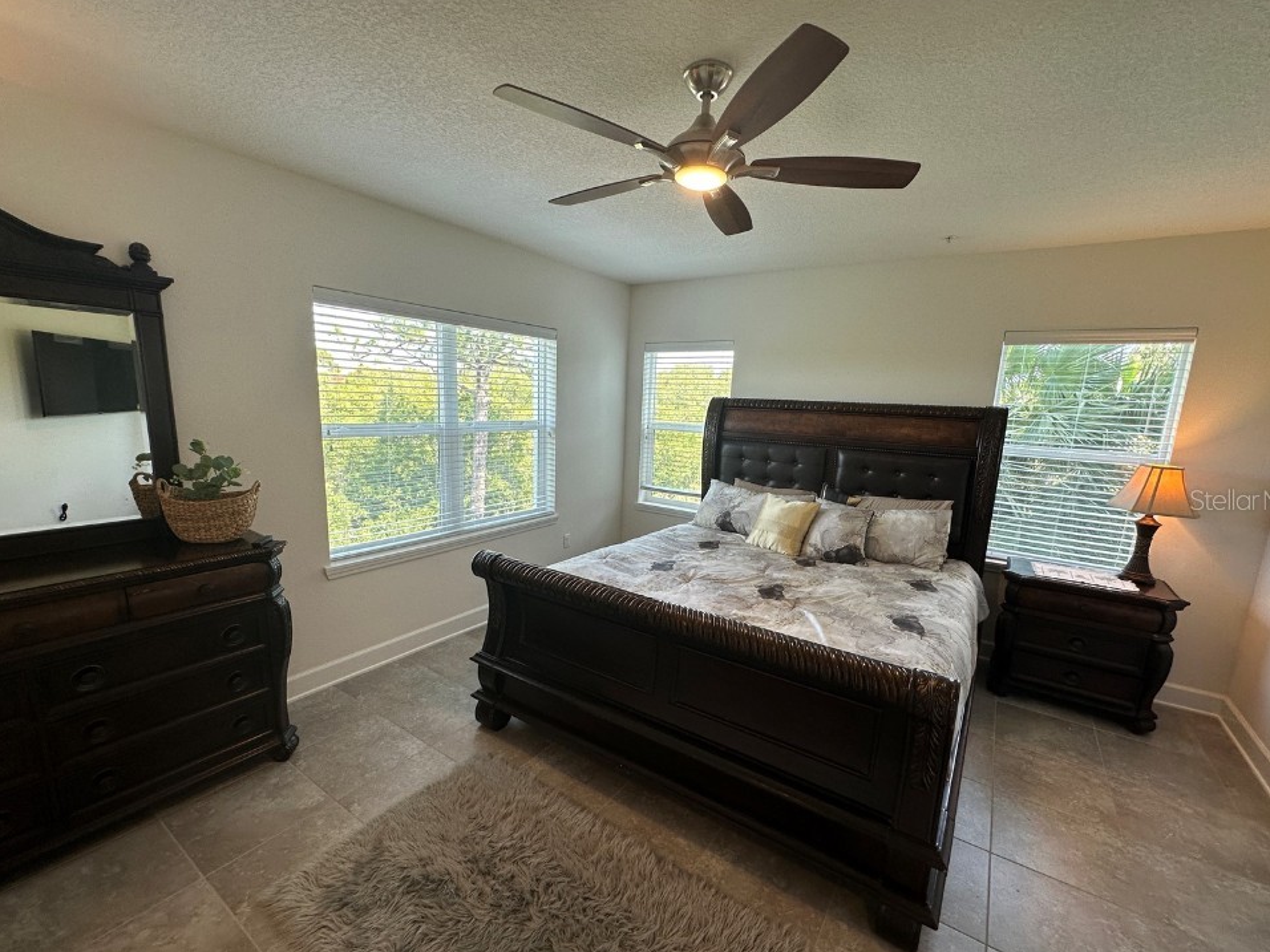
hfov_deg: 98.2
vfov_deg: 81.7
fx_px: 550
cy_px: 499
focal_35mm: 15
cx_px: 635
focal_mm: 2.22
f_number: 2.2
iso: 64
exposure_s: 1/120
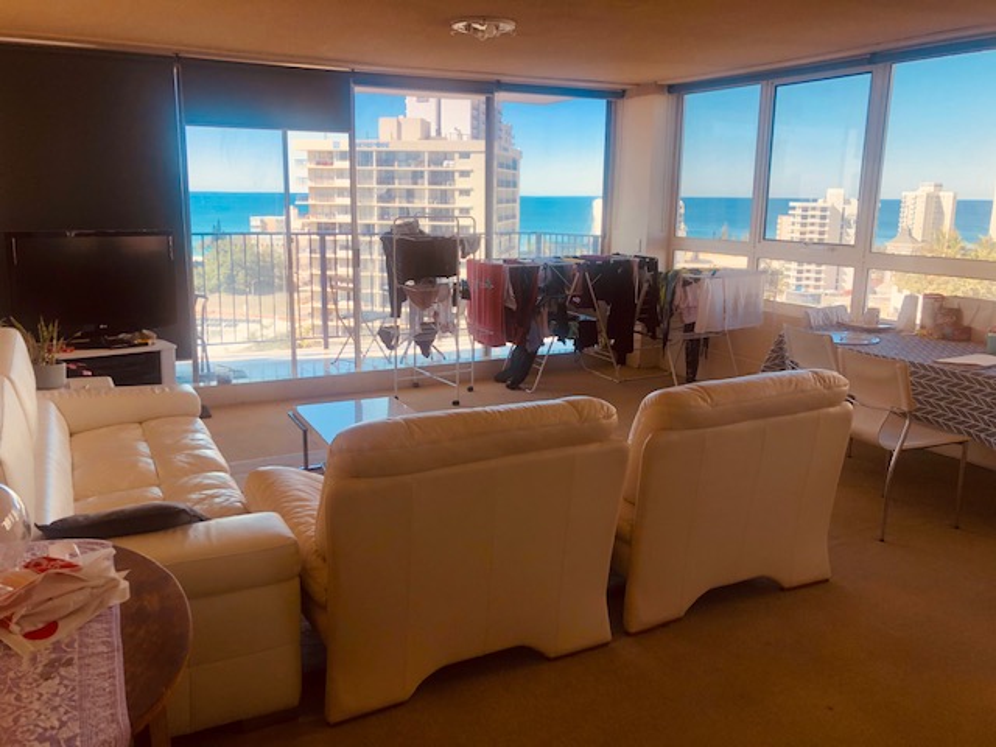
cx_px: 498
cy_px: 374
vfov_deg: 49.7
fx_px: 806
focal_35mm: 28
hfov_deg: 63.4
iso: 20
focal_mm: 3.99
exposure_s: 1/254
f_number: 1.8
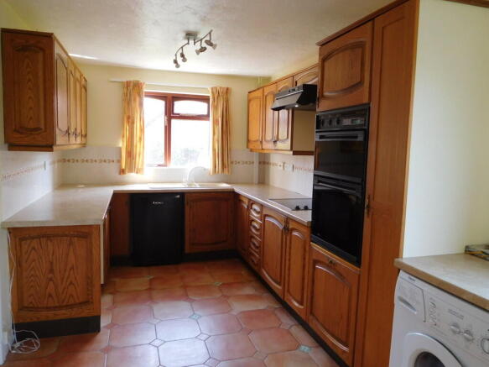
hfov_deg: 69.4
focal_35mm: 25
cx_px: 244
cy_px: 184
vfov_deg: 54.9
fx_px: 353
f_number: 3.4
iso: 200
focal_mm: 4.5
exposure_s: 1/30
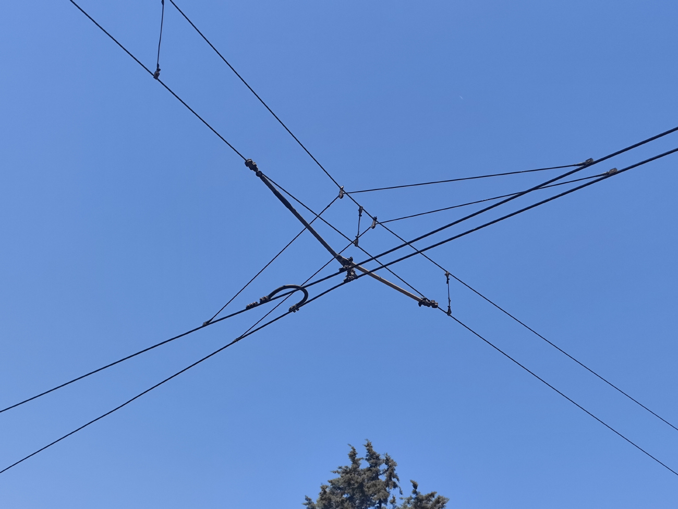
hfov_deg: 45.8
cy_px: 254
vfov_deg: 35.1
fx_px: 803
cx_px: 339
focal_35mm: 41
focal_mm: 5.4
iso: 50
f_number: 1.8
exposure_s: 1/2605
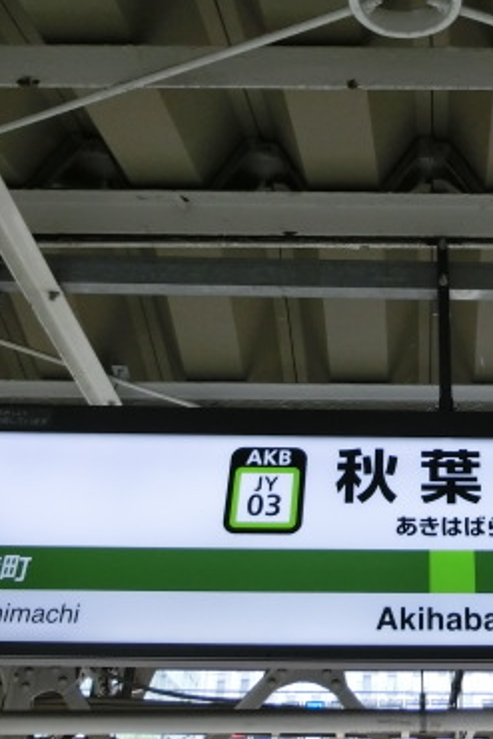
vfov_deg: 43.5
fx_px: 923
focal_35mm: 45
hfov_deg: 28.8
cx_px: 439
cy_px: 334
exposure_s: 1/125
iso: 200
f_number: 3.5
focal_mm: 4.5
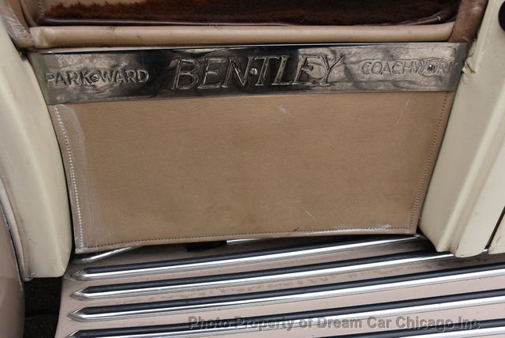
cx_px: 252
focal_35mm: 36
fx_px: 505
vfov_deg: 36.9
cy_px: 169
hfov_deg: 53.1
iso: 800
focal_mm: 24
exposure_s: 1/320
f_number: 8
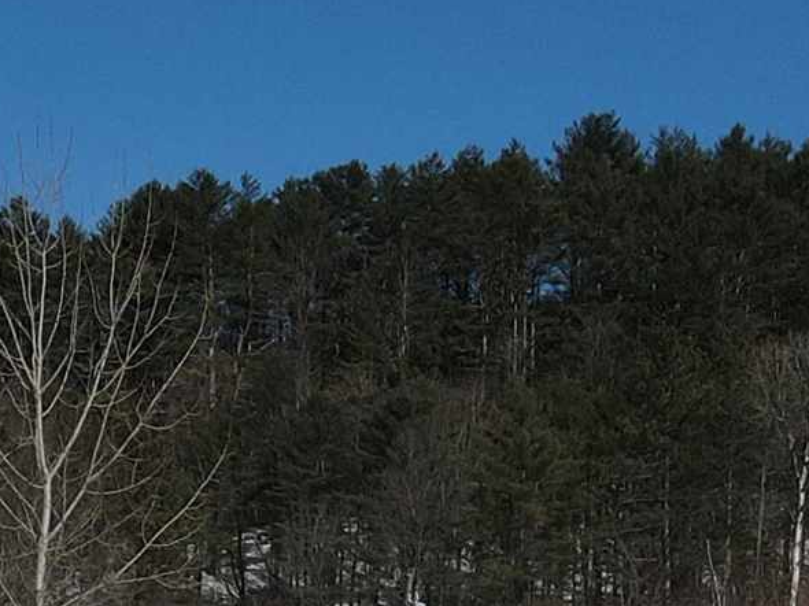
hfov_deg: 15.2
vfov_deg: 11.0
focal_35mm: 125
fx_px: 2920
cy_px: 1102
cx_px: -176
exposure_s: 1/1600
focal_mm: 4.5
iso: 100
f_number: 2.8
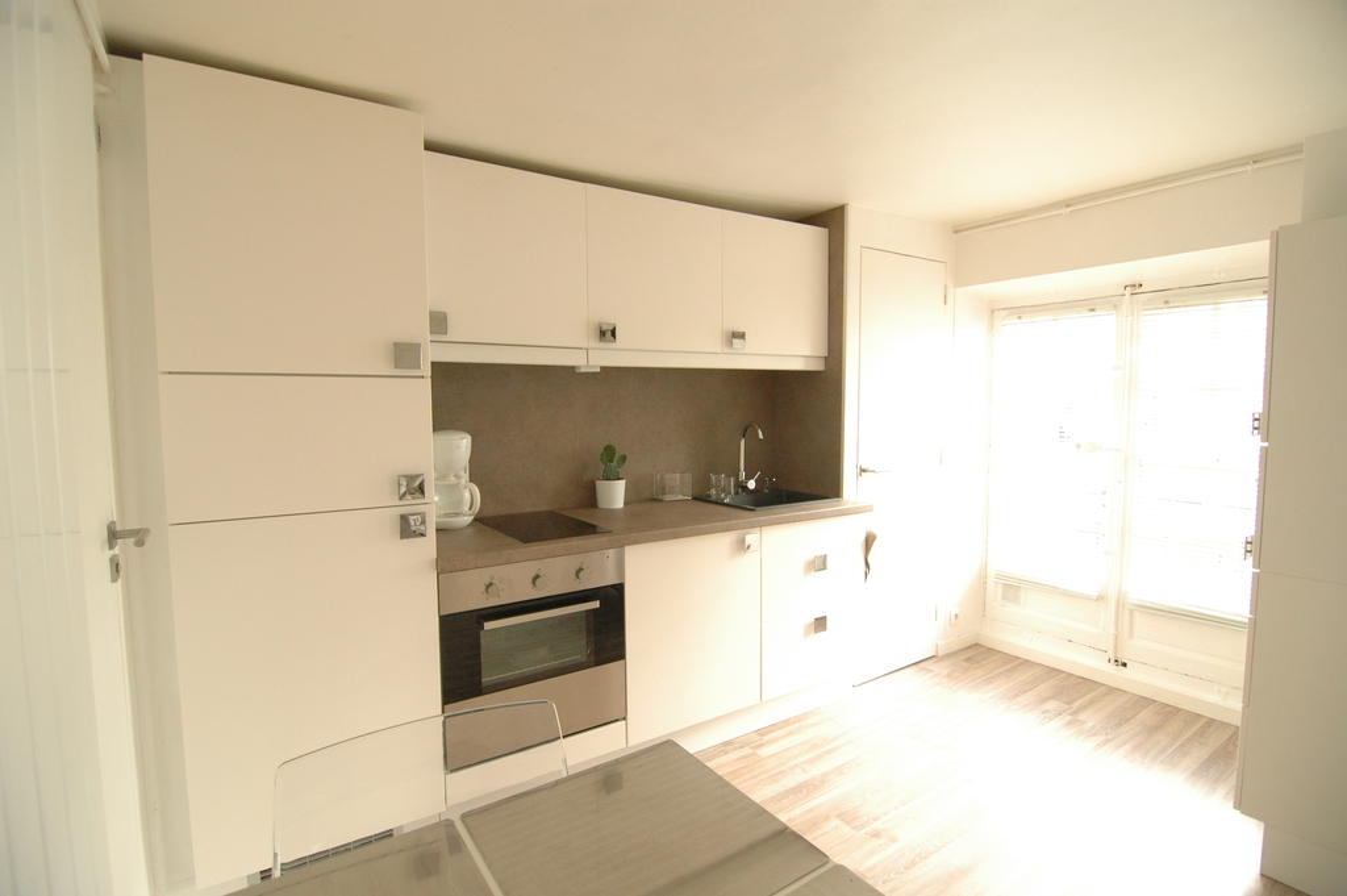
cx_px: 674
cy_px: 448
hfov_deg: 95.0
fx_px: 617
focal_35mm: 16
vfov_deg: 72.0
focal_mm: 11
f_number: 4
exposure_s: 1/60
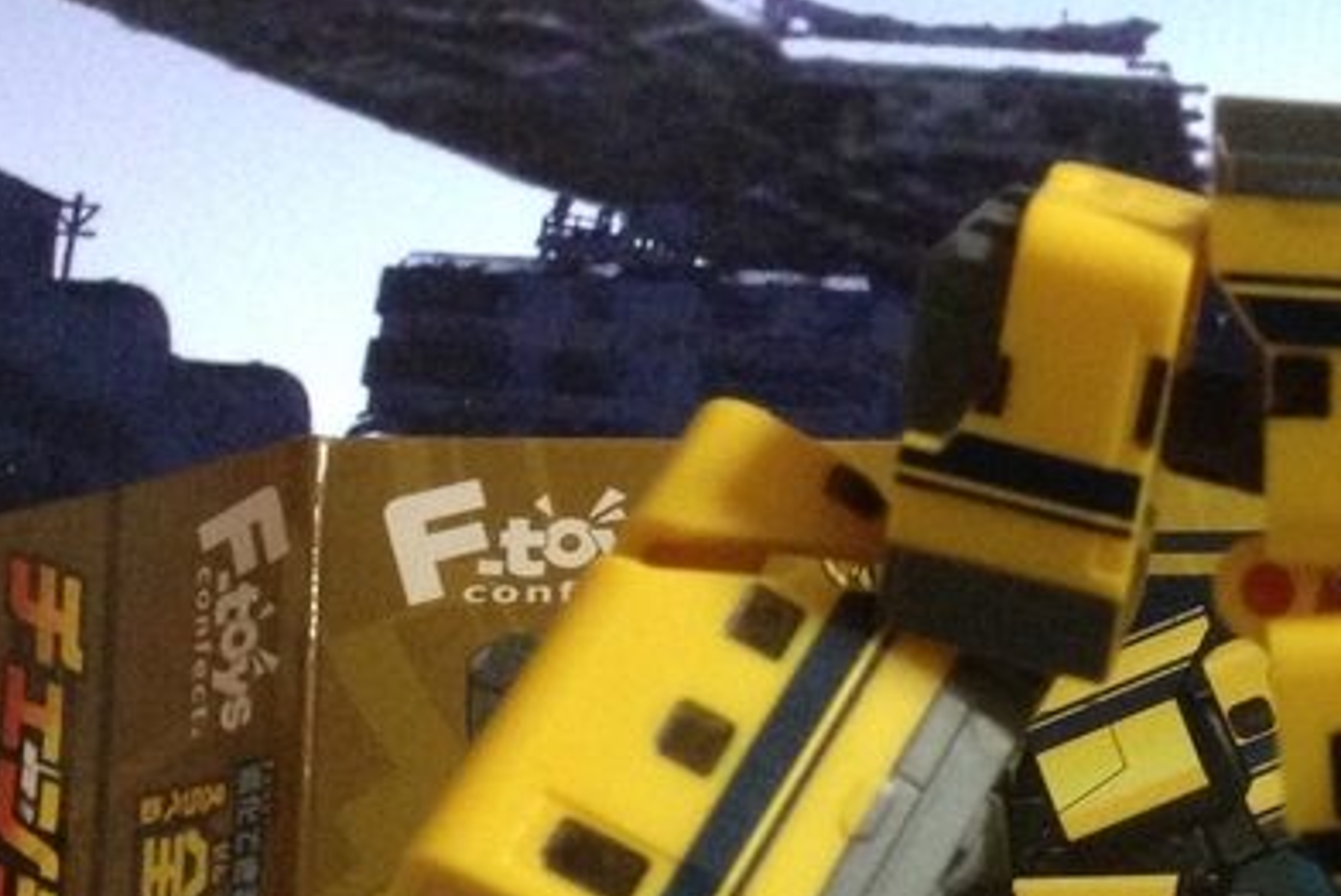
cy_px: 1419
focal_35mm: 105
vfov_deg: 12.3
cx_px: 1697
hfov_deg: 18.2
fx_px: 3914
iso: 320
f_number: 2.4
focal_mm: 4.12
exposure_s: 1/20
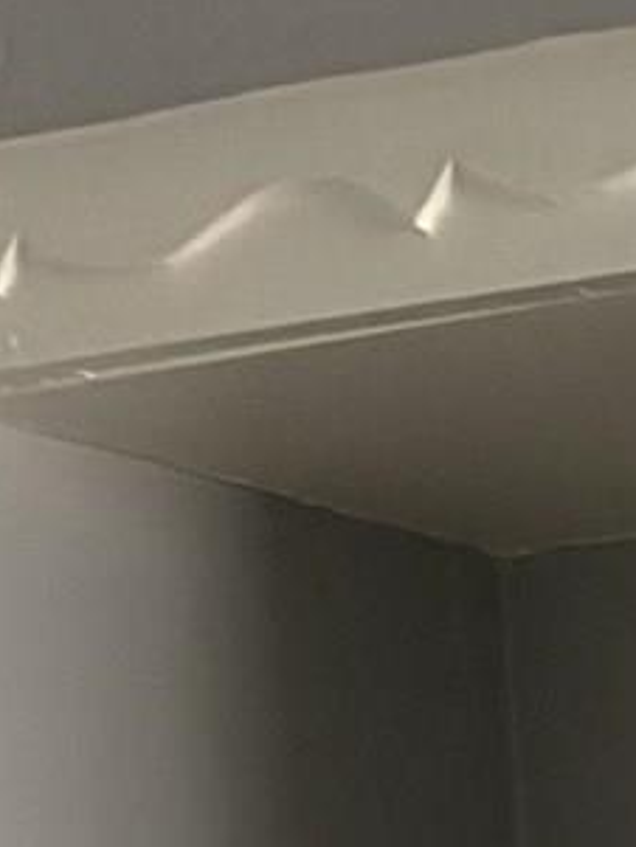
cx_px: 2336
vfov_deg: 8.3
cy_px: 2625
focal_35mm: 199
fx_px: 4872
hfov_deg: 6.4
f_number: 1.6
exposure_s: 1/60
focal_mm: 5.96
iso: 400
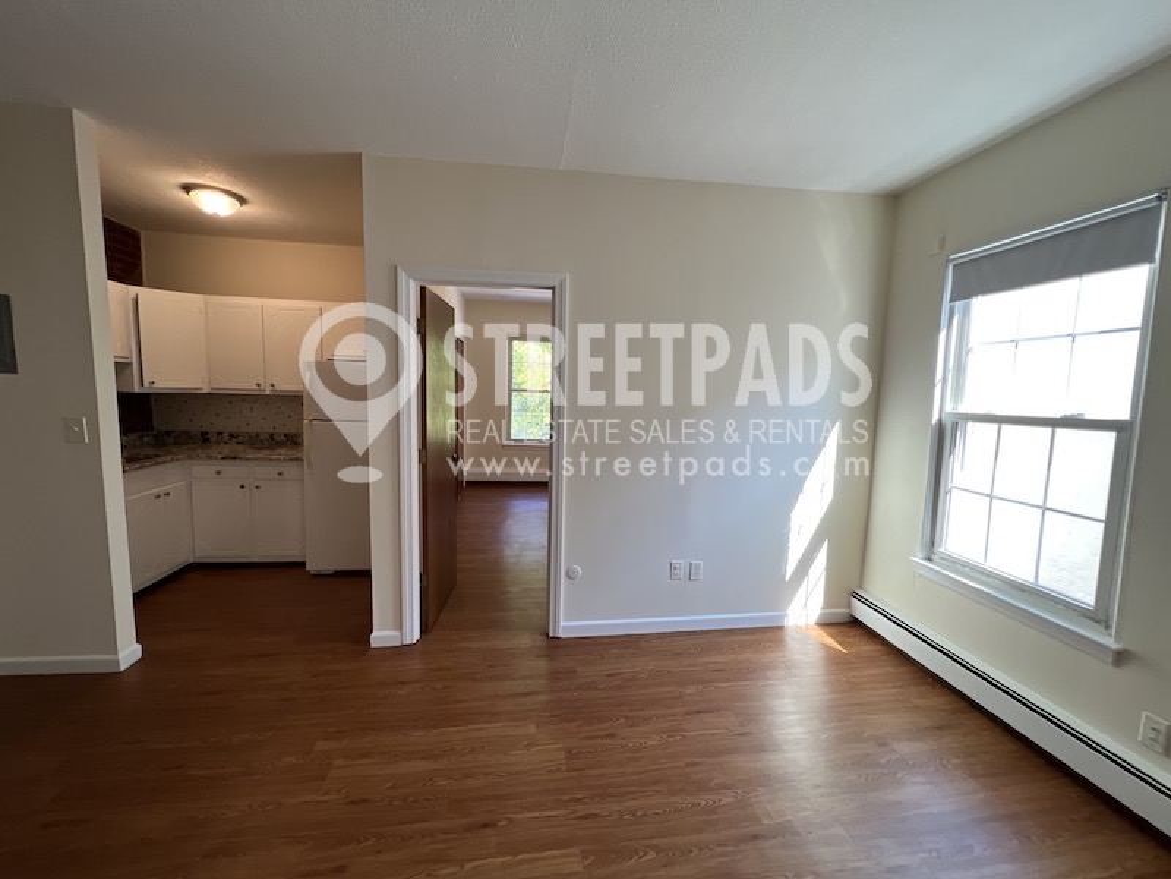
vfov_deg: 89.9
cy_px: 440
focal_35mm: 13
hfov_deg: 106.2
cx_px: 586
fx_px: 440
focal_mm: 1.57
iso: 100
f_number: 1.8
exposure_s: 1/120
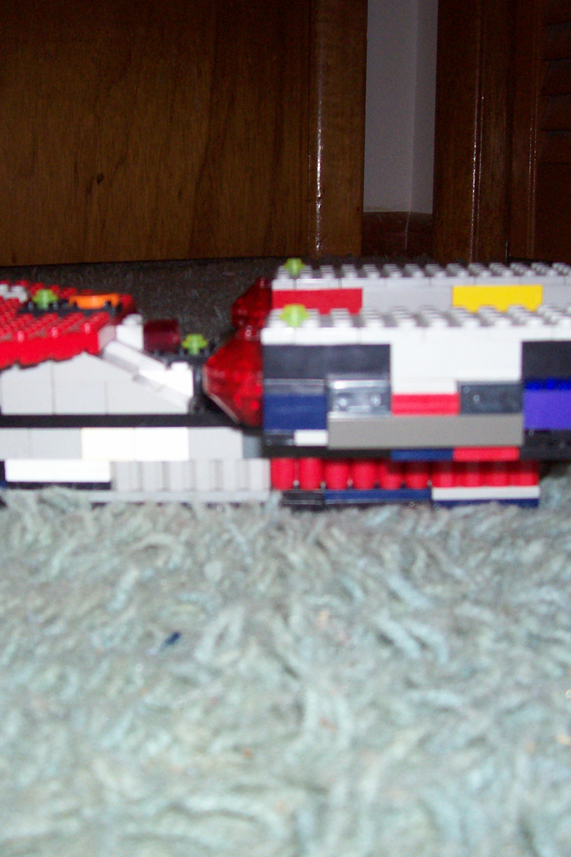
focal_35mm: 48
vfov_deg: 41.1
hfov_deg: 27.9
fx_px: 1141
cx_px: 202
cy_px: 424
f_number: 2.7
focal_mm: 5.6
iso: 140
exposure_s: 1/112
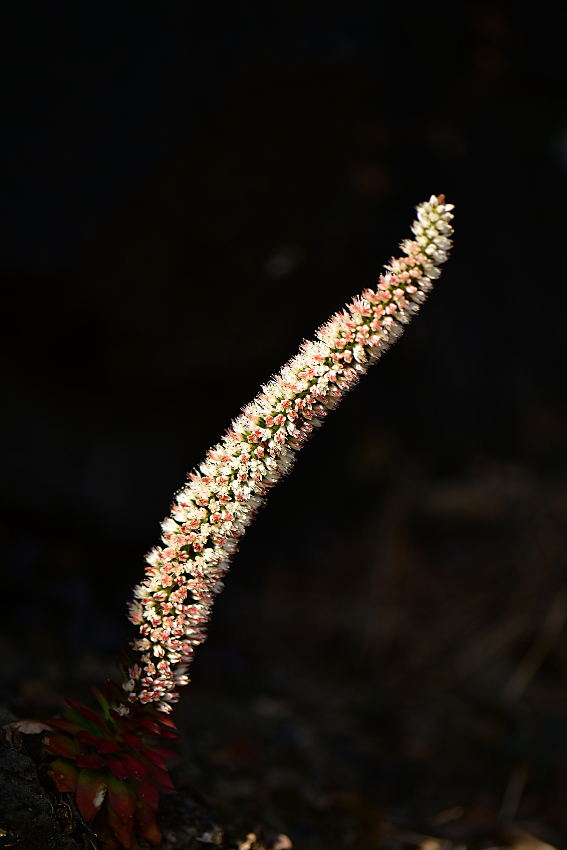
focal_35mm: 105
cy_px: 425
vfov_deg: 19.5
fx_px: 2482
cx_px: 284
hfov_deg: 13.0
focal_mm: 105
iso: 200
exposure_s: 1/3200
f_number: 3
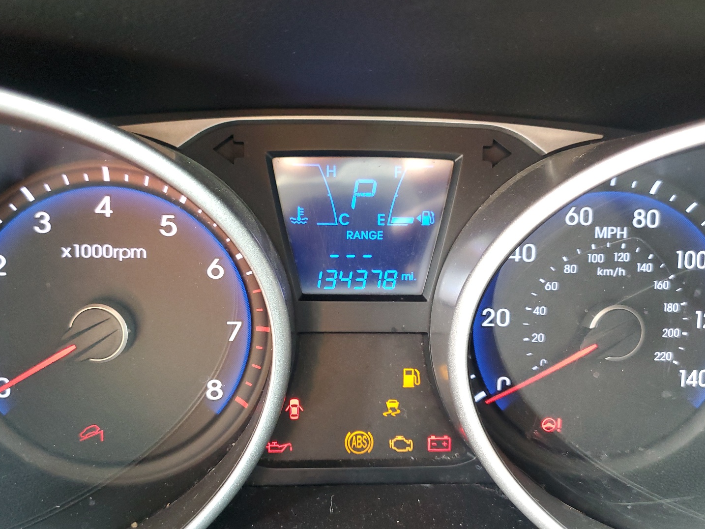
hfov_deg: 61.6
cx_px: 334
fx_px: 591
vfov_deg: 48.2
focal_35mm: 29
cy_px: 282
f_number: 1.5
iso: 232
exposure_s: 1/60.2
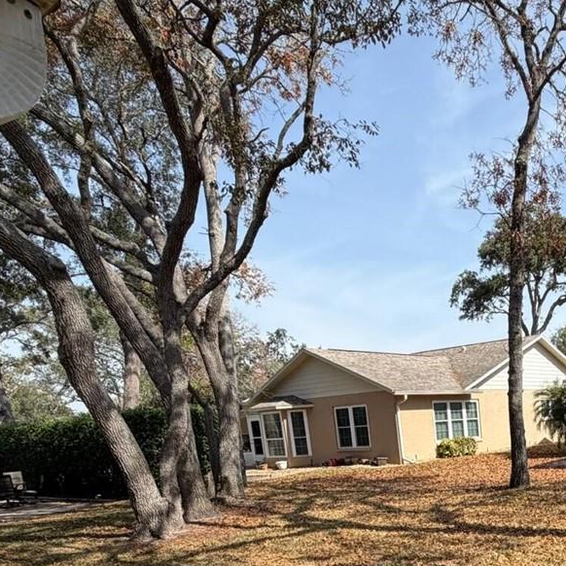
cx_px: 540
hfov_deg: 43.0
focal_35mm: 34
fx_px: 629
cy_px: 537
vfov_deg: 43.1
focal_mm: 2.22
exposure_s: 1/770
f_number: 2.2
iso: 32
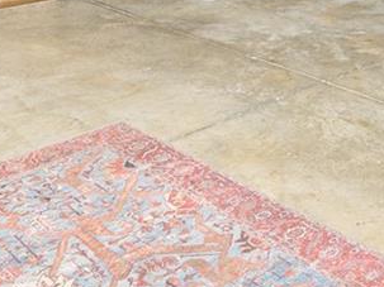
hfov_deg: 28.8
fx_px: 732
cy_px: -147
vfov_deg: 19.4
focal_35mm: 66
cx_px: 305
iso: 125
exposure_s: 1.6
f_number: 7.1
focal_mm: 13
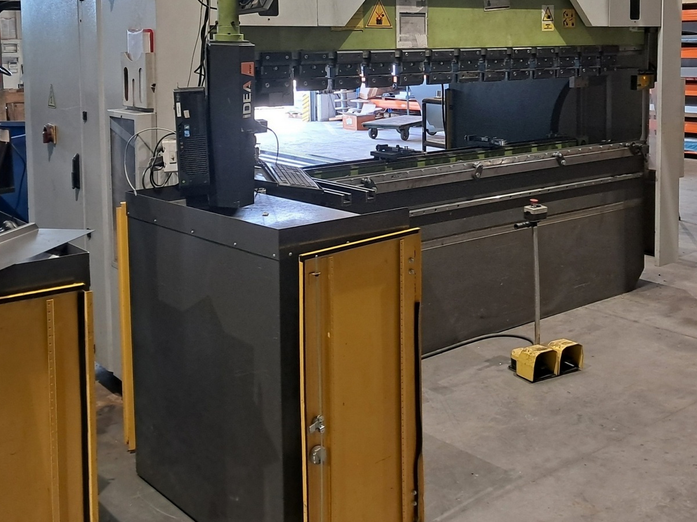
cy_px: 107
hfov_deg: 43.6
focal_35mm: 43
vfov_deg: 32.7
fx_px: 866
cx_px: 417
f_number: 1.8
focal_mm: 4
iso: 200
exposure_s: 1/50
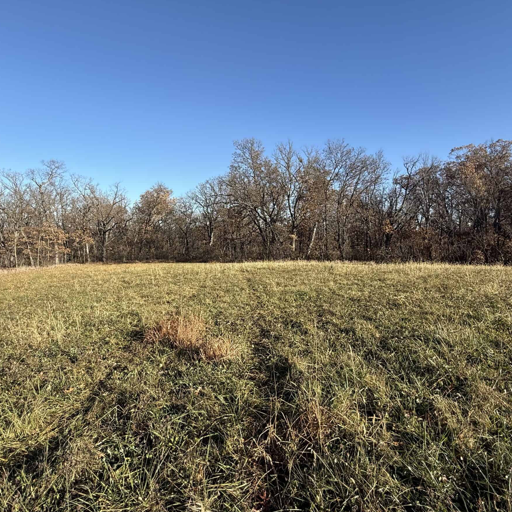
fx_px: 301
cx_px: 248
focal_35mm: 18
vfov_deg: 80.7
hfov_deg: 80.7
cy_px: 255
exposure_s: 1/1033
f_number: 2.2
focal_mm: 2.22
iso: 50
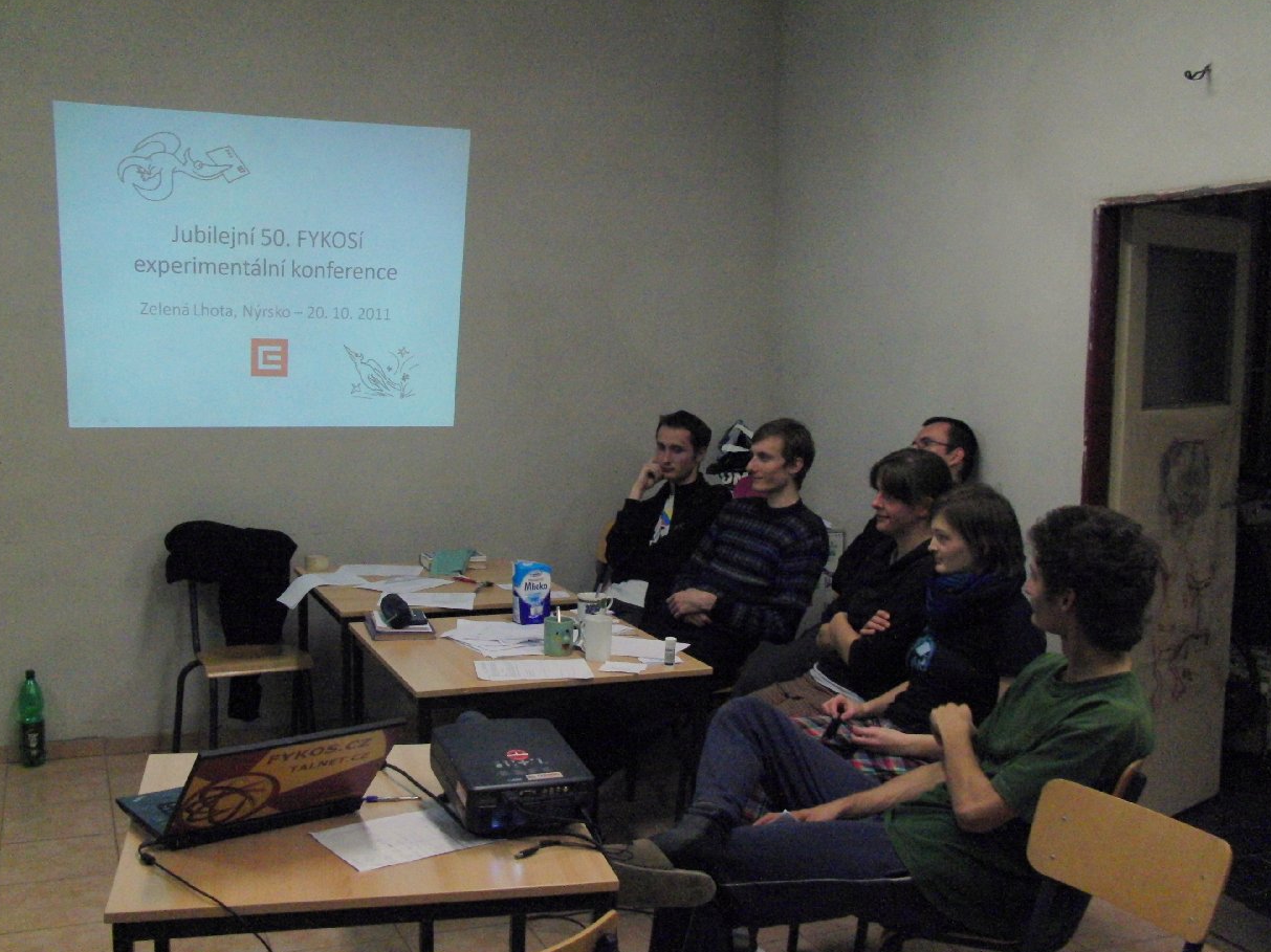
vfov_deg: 37.7
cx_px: 612
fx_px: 1395
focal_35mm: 38
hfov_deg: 49.0
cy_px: 457
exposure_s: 1/125
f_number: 3.8
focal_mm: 7.3
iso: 800
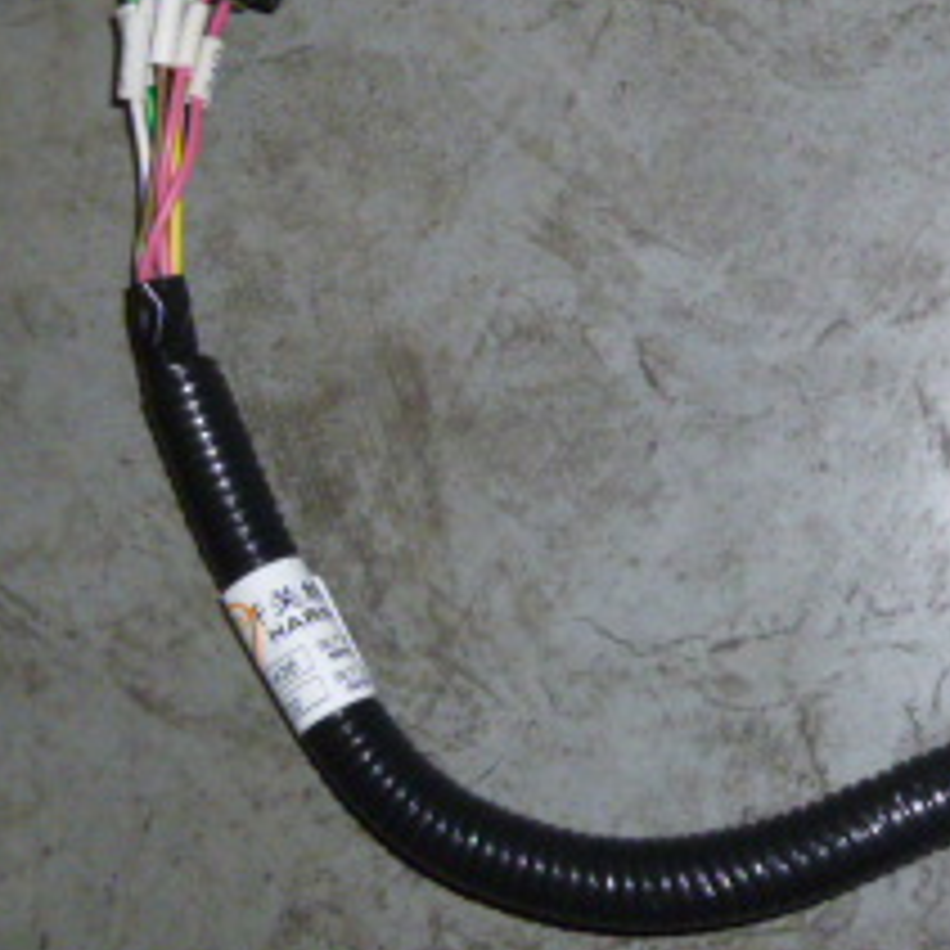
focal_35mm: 67
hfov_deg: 24.9
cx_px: 860
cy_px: 333
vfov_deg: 25.6
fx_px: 2080
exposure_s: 1/125
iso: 200
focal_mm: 4.5
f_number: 3.1
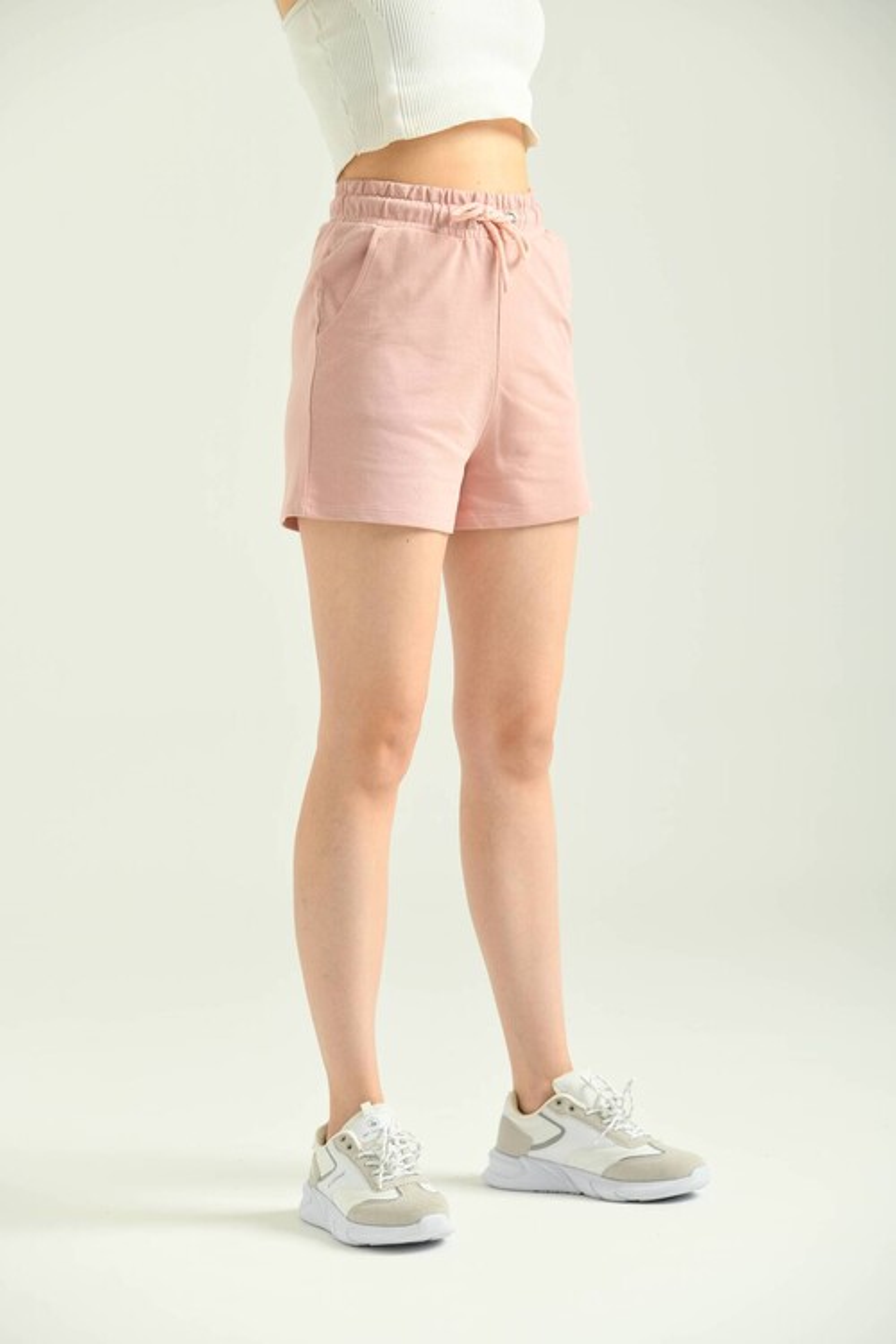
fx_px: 4330
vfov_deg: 17.6
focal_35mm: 116
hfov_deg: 11.8
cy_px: 672
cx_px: 448
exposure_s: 1/160
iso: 125
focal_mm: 116
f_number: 5.6
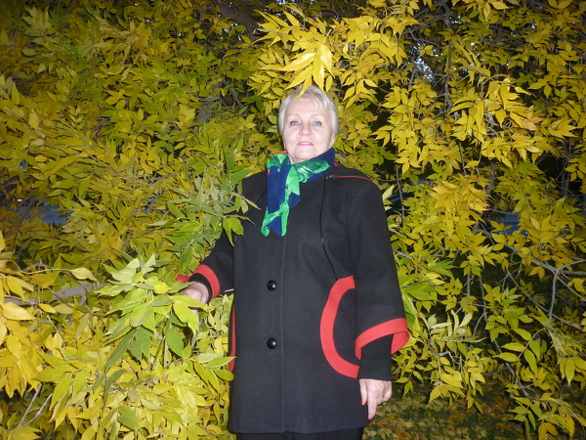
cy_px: 220
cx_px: 293
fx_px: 559
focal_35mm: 33
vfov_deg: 42.9
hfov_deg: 55.4
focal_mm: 5.5
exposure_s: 1/30
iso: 250
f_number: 2.8
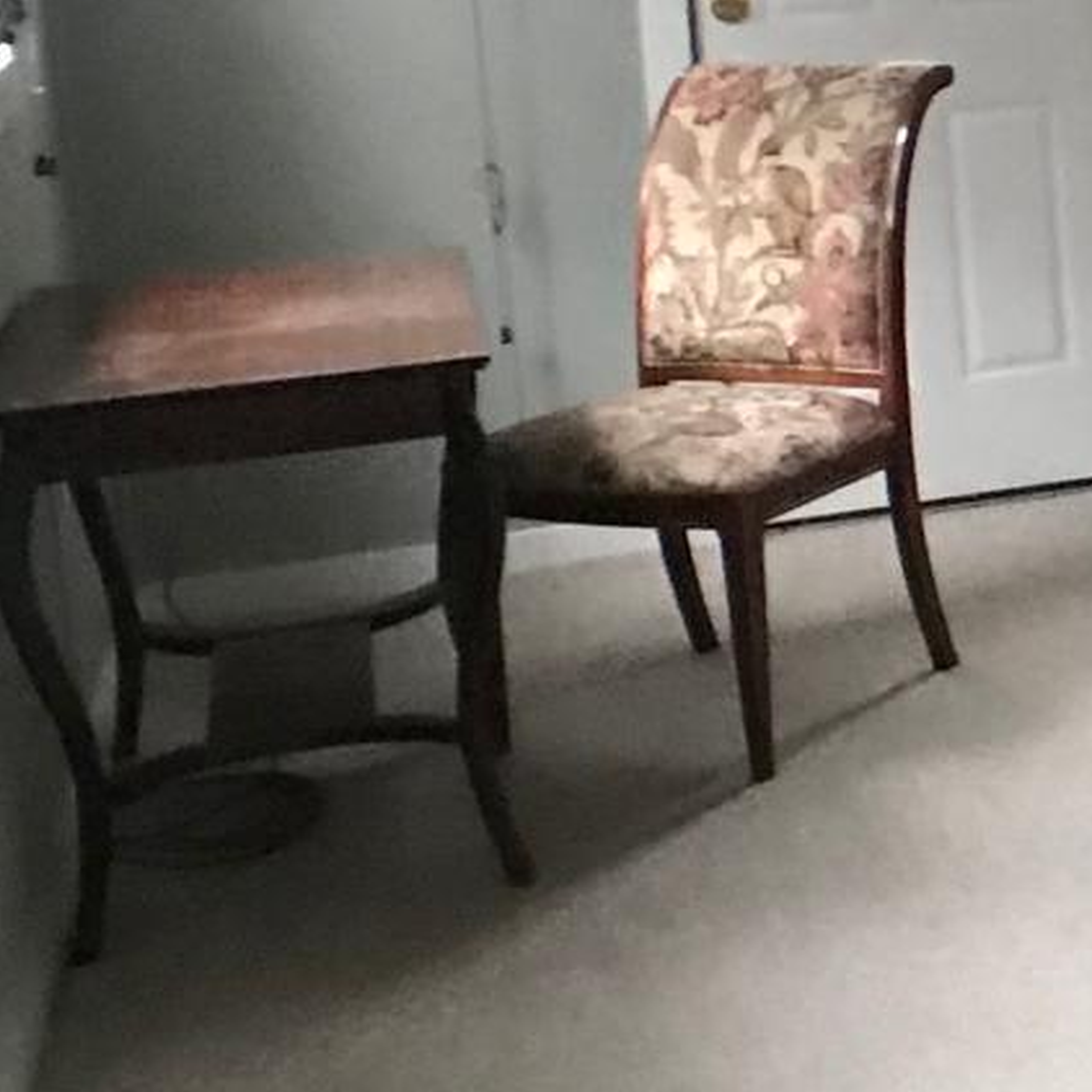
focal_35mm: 120
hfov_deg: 12.7
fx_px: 4283
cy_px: 287
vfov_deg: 14.5
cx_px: 2192
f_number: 1.8
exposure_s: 1/6
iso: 100
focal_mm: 3.99
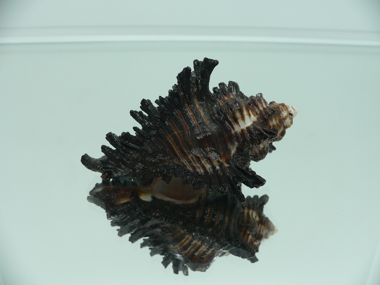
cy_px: 142
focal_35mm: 35
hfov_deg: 52.6
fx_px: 384
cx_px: 190
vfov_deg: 40.7
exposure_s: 1/60
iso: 150
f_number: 2.8
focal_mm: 4.6
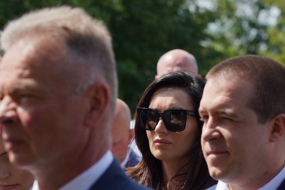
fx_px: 1409
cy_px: 158
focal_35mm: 178
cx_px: 132
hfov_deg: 11.6
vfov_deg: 7.7
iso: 100
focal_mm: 105
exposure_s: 1/500
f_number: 5.6
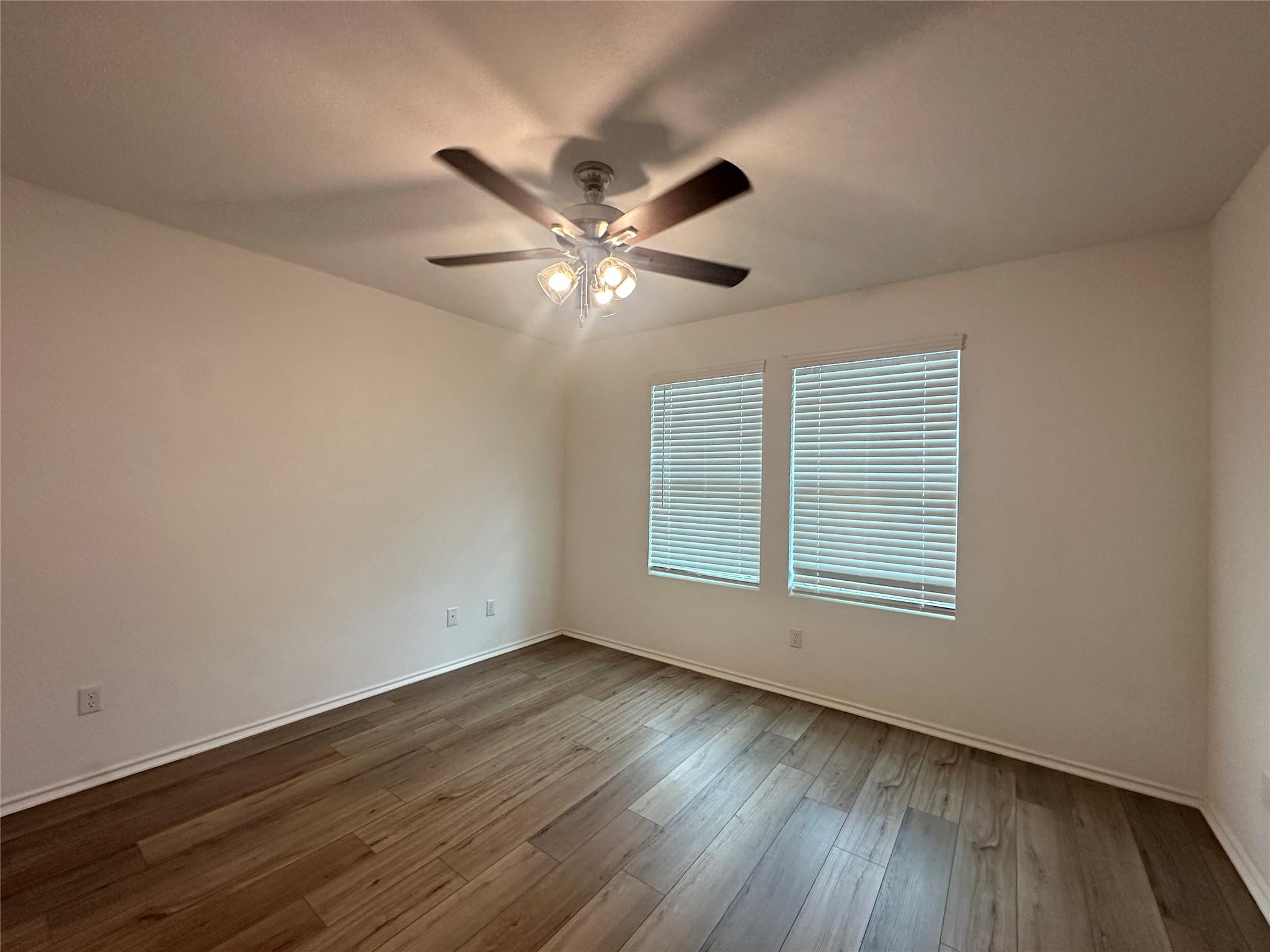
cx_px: 635
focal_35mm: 14
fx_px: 514
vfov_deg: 85.7
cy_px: 476
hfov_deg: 102.1
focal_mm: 2.22
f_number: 2.2
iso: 250
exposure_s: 1/120
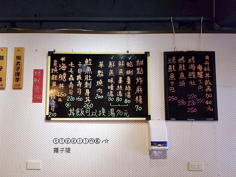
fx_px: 177
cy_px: 88
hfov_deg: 67.3
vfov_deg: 53.1
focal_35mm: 26
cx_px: 118
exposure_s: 1/60
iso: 640
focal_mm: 4.2
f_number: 1.7
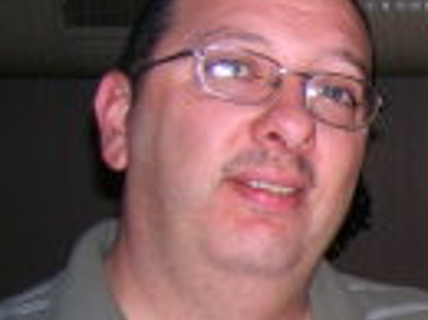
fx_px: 1456
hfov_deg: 14.9
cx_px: 737
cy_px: 320
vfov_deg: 12.4
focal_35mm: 118
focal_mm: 5.7
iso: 50
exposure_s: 1/60.1
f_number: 2.9
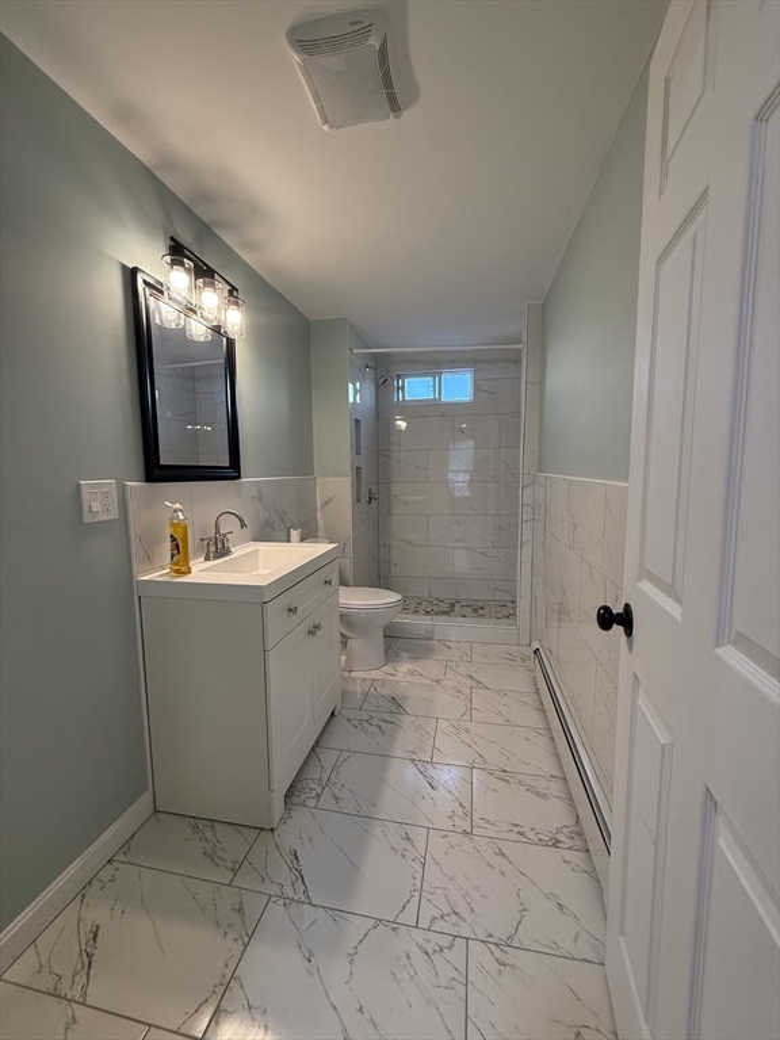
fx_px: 421
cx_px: 390
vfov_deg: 102.1
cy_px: 520
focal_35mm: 14
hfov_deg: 85.7
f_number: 2.2
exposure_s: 1/120
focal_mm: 2.22
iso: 200
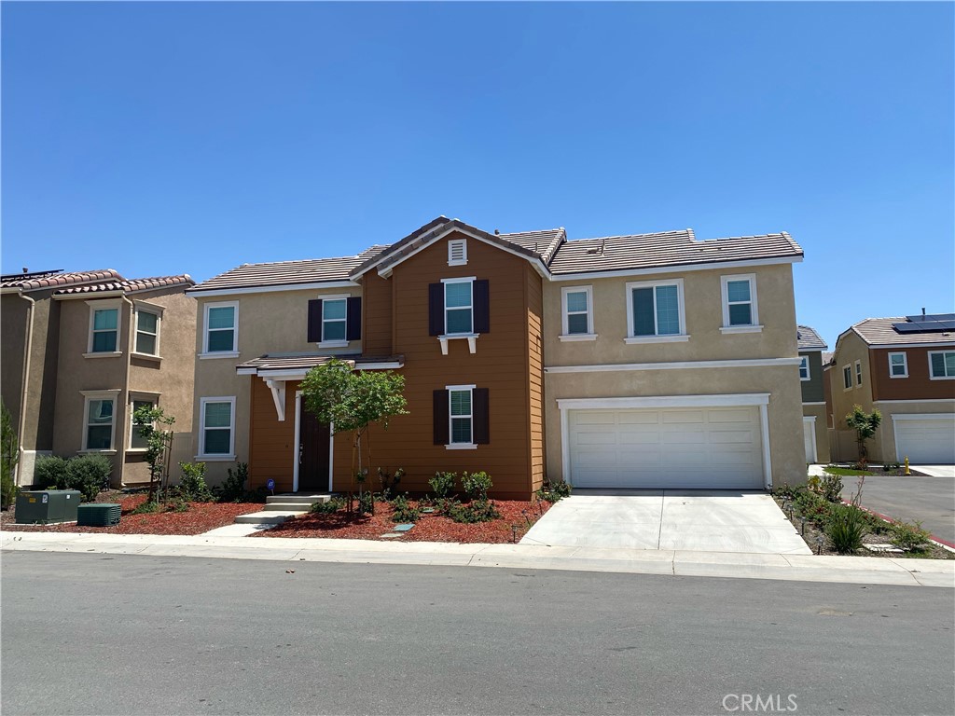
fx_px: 717
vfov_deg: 53.1
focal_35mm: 26
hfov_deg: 67.3
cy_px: 358
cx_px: 478
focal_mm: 4.25
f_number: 1.8
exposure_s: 1/3401
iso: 32
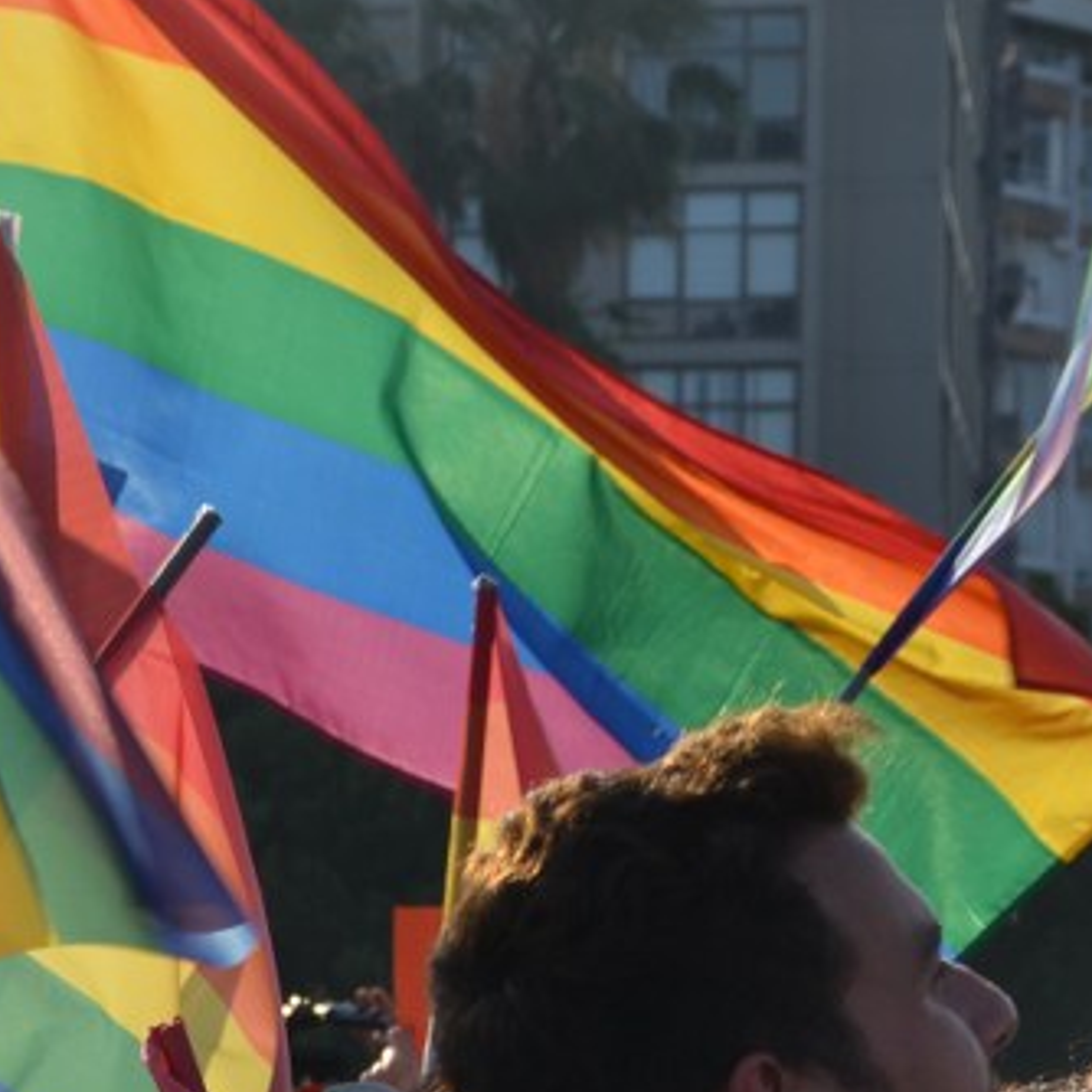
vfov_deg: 6.5
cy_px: 1064
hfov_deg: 6.5
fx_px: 9587
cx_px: 23
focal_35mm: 269
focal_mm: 55
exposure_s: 1/320
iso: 100
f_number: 9
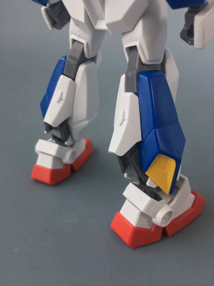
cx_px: 107
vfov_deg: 61.7
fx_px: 239
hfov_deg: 48.2
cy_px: 143
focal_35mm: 29
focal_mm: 4.15
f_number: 2.2
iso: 25
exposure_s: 1/128
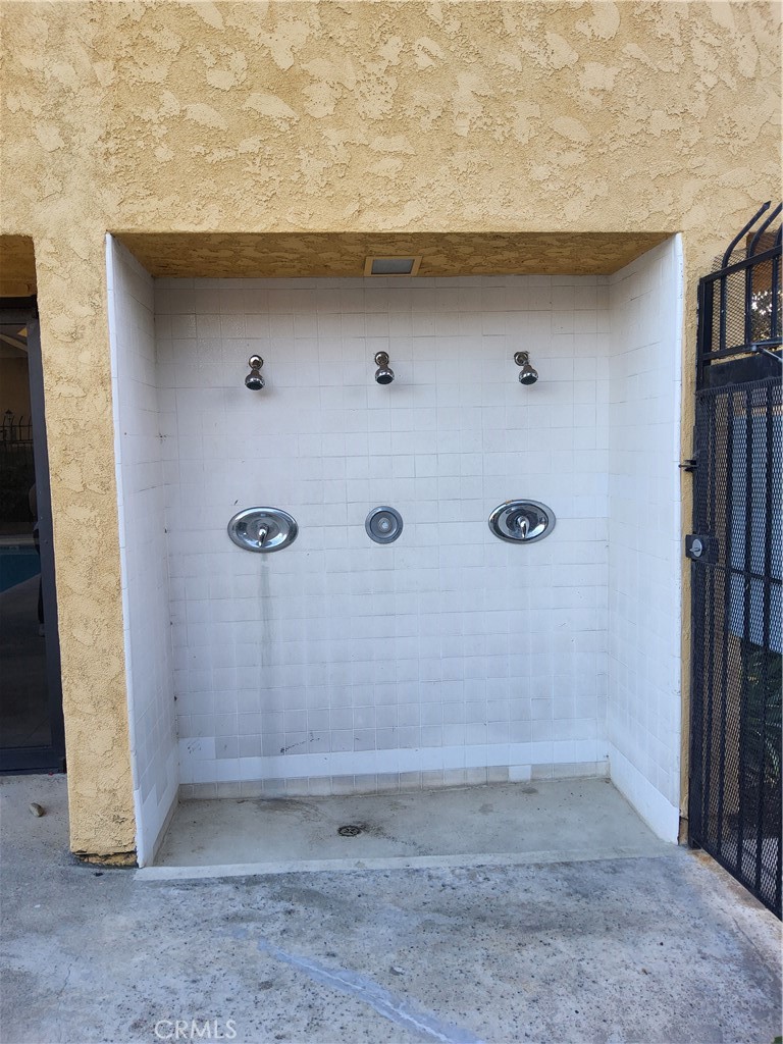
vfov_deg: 69.4
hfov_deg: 54.9
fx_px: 754
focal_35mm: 25
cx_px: 392
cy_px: 522
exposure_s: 1/120
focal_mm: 3.08
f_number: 2
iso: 100
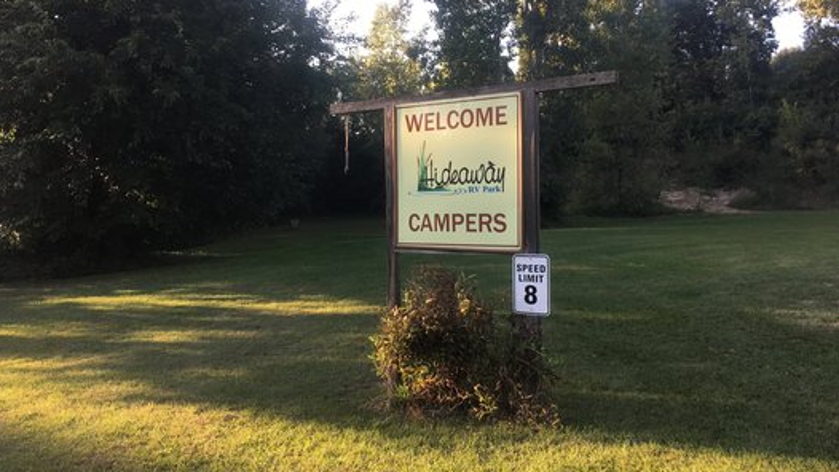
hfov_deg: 61.0
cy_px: 217
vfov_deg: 36.7
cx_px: 419
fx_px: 712
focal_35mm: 32
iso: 25
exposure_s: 1/126
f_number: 2.2
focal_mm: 4.15
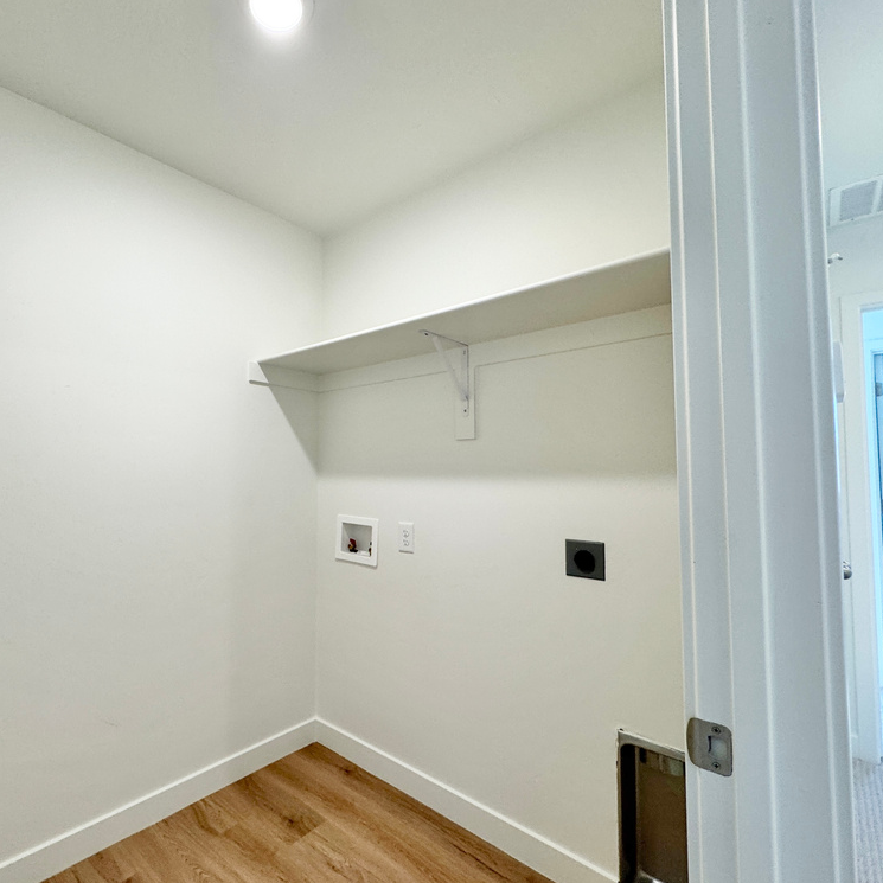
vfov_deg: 84.0
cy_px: 452
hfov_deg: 82.8
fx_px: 491
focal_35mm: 17
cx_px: 348
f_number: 2.2
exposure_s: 1/120
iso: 160
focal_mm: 2.22
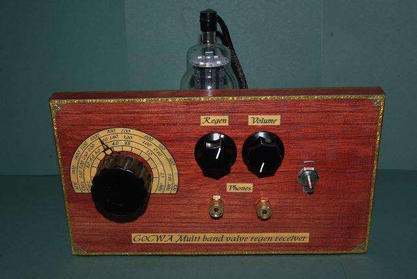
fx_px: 534
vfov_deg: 29.3
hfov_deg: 42.7
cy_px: 140
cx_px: 208
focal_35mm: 46
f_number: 11
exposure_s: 1/50
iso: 200
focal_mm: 31
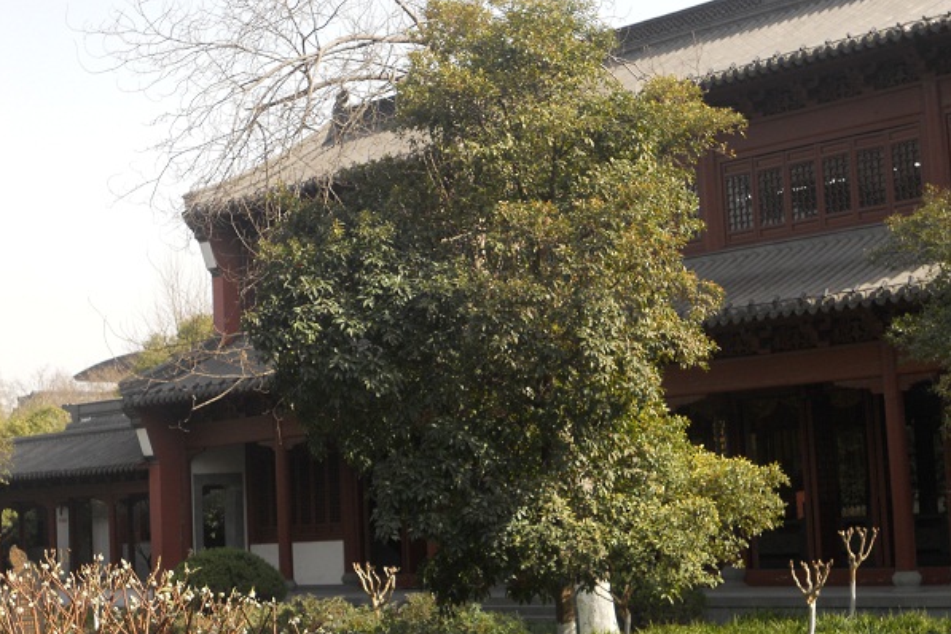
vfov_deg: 20.0
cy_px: 330
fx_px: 1796
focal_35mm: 68
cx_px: 475
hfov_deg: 29.7
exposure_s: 1/160
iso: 80
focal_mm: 11.7
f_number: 5.3
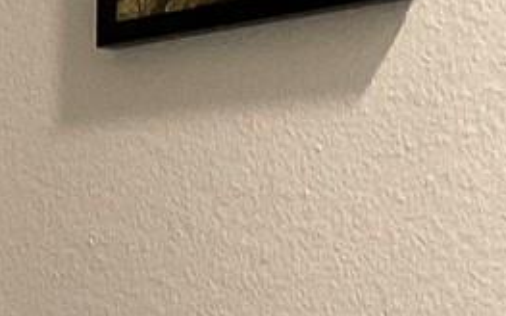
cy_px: 1075
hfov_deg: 11.1
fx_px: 2577
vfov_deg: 6.2
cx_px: 27
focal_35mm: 187
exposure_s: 1/60
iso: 100
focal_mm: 3
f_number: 1.8
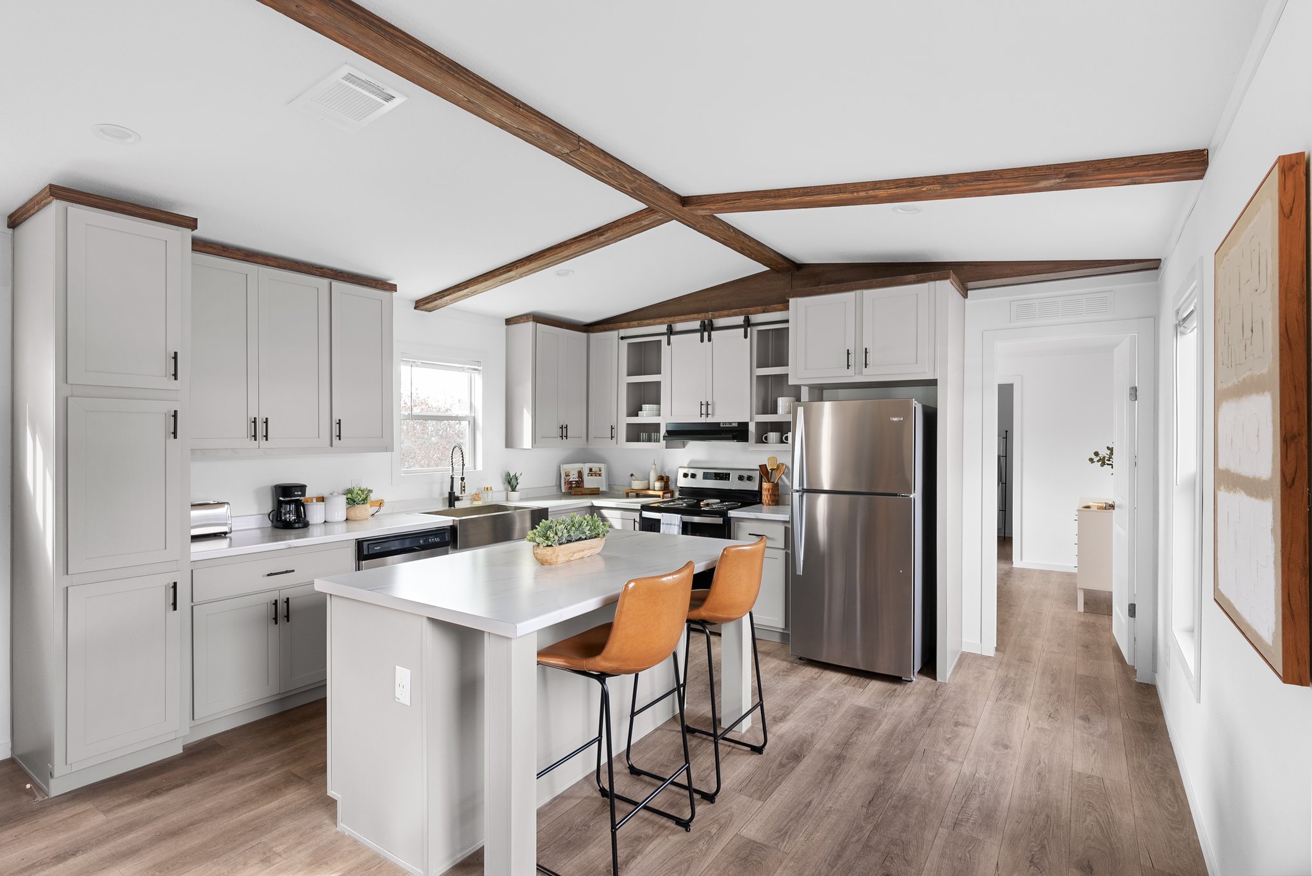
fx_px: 620
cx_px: 656
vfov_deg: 70.5
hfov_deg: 93.2
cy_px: 438
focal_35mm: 17
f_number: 8
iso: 320
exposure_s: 1/15
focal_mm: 17
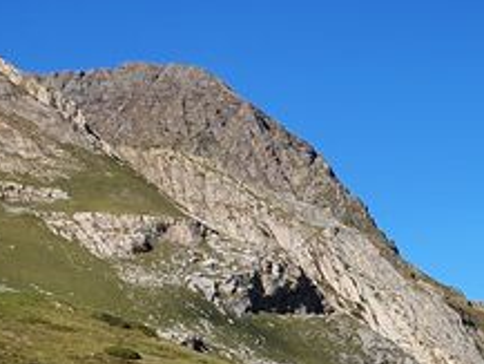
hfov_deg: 17.0
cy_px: 648
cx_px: 859
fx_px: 1343
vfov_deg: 13.8
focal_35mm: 96
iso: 50
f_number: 2.4
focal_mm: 4.3
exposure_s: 1/1414
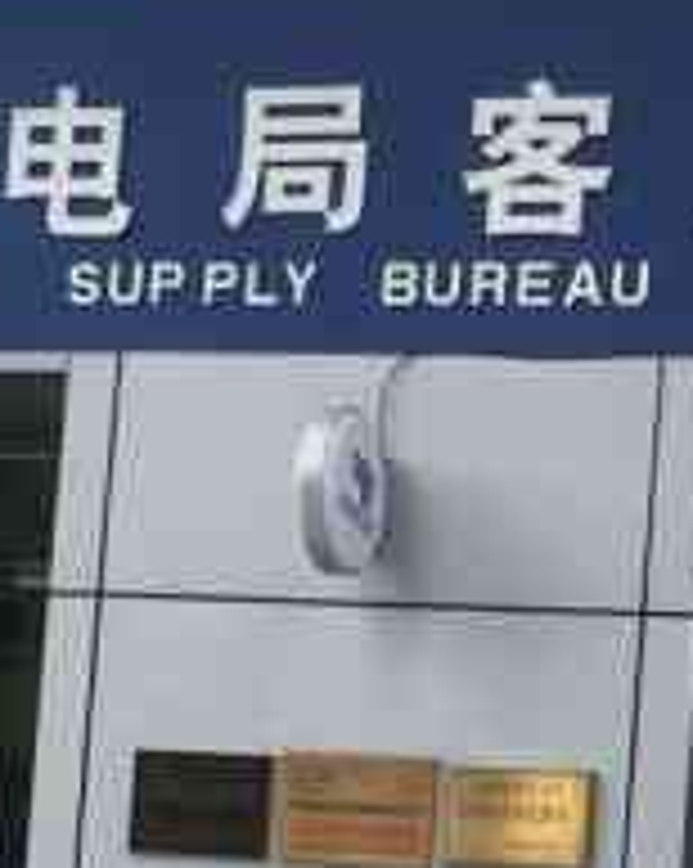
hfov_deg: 11.3
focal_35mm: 137
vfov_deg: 13.9
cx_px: 351
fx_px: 3518
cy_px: 830
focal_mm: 4.15
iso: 25
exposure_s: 1/527
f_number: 2.2
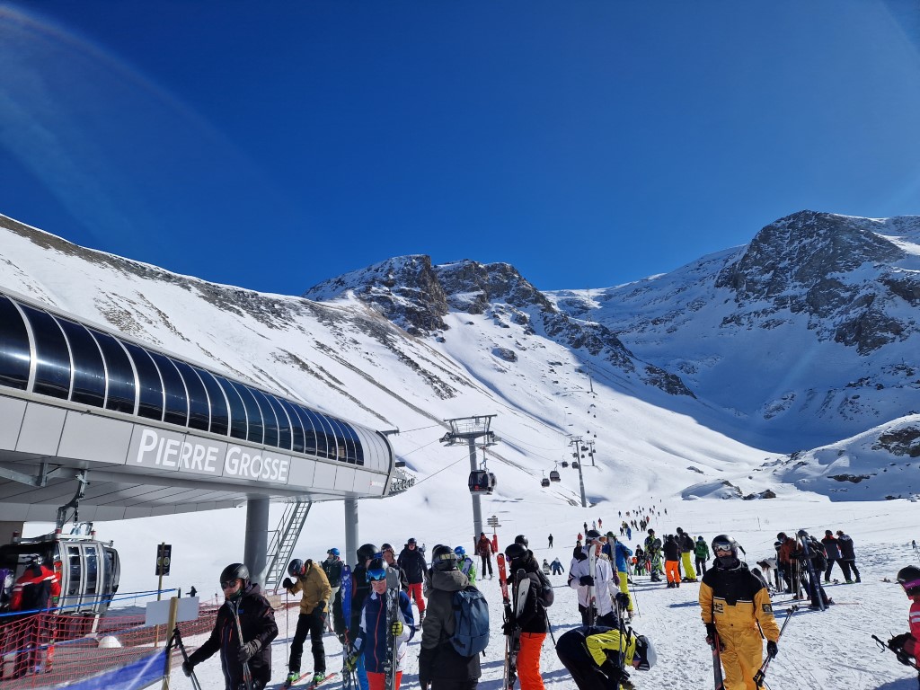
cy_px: 345
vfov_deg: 58.9
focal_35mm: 23
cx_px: 460
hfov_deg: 73.9
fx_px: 611
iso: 50
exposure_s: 1/3856
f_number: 1.8
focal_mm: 5.4
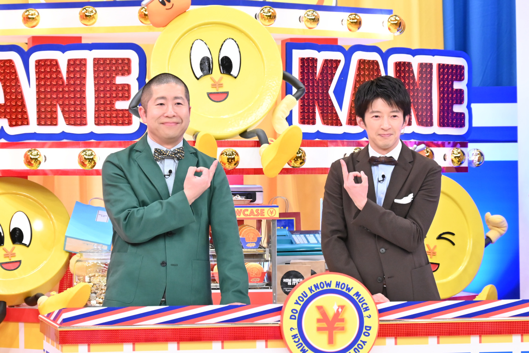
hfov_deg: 14.2
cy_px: 176
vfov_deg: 9.5
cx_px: 264
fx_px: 2131
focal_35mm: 145
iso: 3200
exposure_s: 1/200
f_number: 6.3
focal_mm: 97
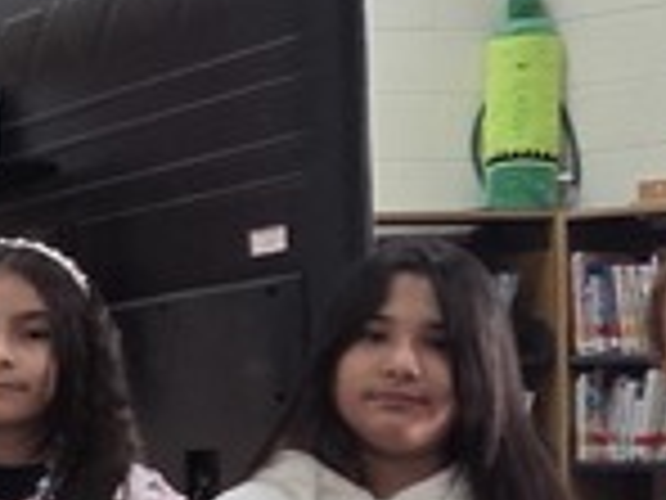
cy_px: 477
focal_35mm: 159
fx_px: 3059
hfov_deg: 10.3
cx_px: -1066
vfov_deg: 9.3
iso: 200
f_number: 1.8
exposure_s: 1/120
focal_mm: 5.4
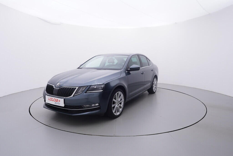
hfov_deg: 77.3
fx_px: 146
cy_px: 78
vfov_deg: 56.2
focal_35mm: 22
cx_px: 116
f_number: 5
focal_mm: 15
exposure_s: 1/80
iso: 200
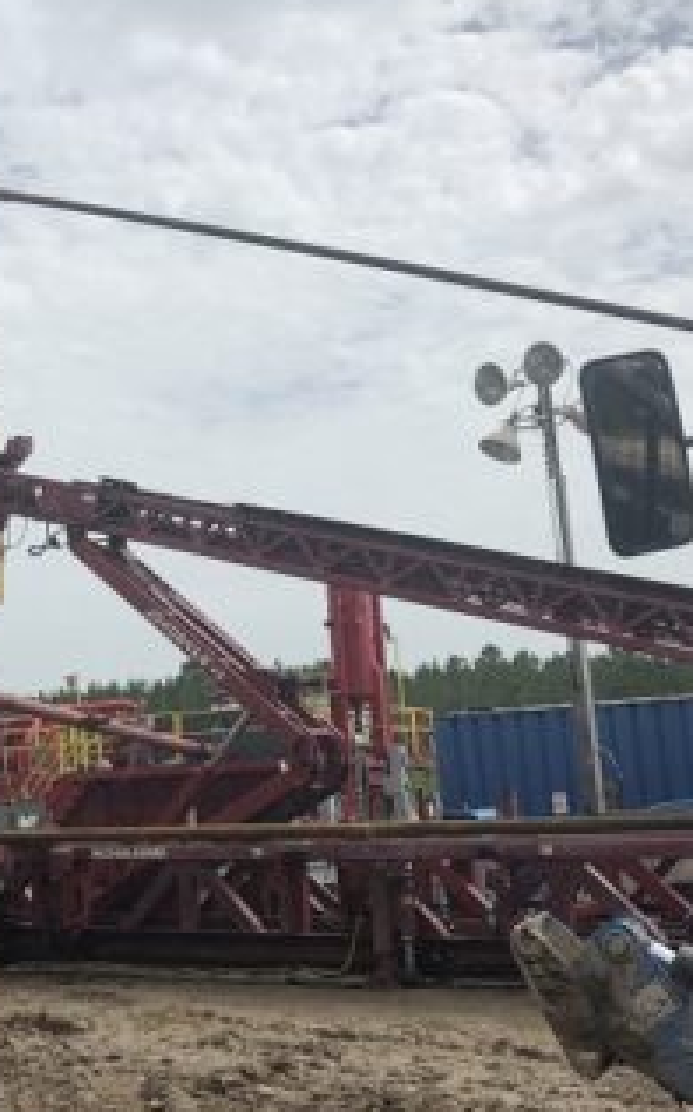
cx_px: 100
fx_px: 1423
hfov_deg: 26.6
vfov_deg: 42.6
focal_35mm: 47
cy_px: 517
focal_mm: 3.99
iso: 20
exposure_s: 1/3205
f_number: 1.8
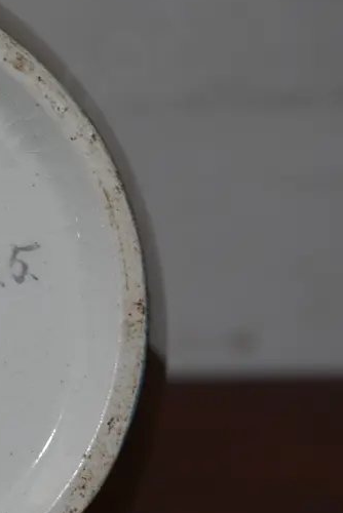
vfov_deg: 17.8
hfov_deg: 11.4
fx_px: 1641
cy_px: 282
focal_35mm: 115
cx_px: -180
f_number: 5.3
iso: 200
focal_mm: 27
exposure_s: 1/80
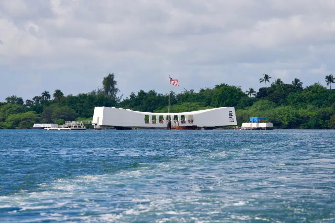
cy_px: 112
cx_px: 168
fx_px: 1861
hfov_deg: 10.3
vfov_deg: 6.9
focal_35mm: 200
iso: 100
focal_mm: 200
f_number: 5
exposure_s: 1/800
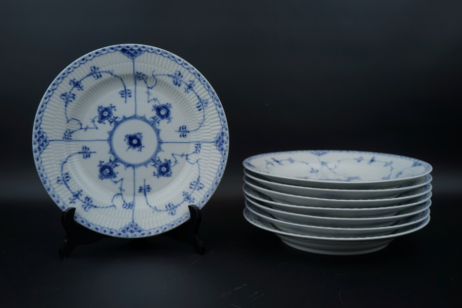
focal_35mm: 37
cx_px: 231
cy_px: 154
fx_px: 475
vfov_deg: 35.9
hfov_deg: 51.9
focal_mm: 37
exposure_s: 1/320
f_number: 4.5
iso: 100
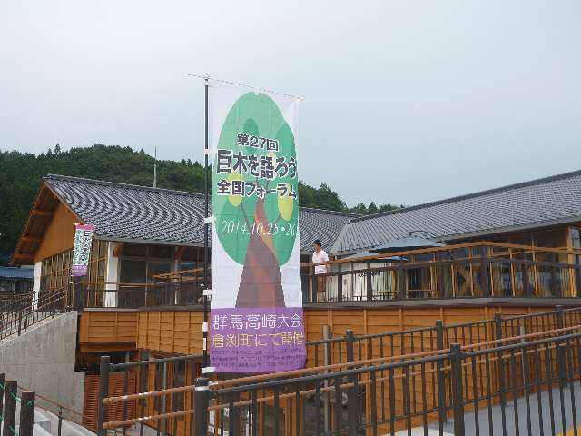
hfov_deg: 55.4
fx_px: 554
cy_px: 218
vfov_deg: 42.9
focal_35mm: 33
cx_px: 290
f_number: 3.3
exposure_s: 1/160
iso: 80
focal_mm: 4.9
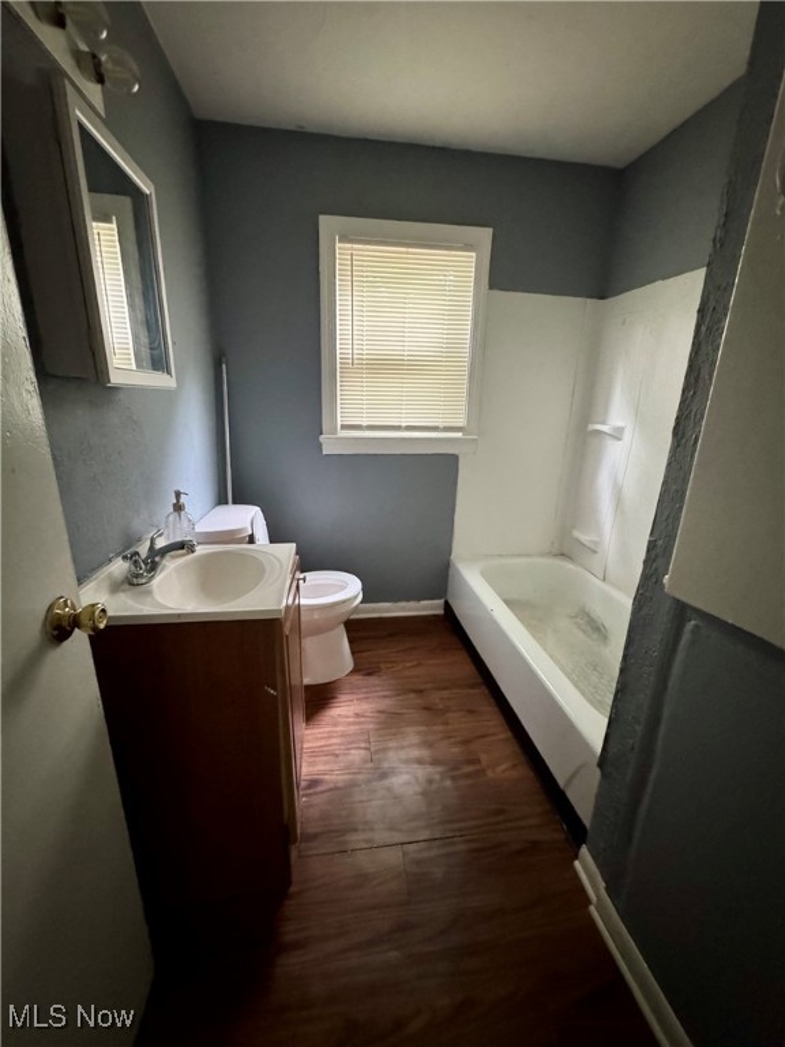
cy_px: 524
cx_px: 392
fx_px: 423
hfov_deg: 85.7
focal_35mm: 14
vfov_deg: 102.1
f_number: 2.2
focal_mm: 2.22
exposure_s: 1/50
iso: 1250
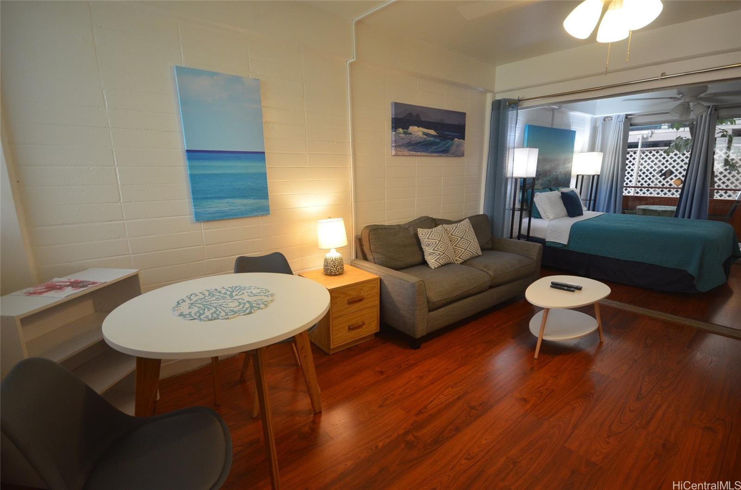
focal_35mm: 17
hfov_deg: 92.6
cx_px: 370
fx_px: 354
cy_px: 245
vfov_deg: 69.4
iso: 800
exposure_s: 1/60
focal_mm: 11.5
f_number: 4.2
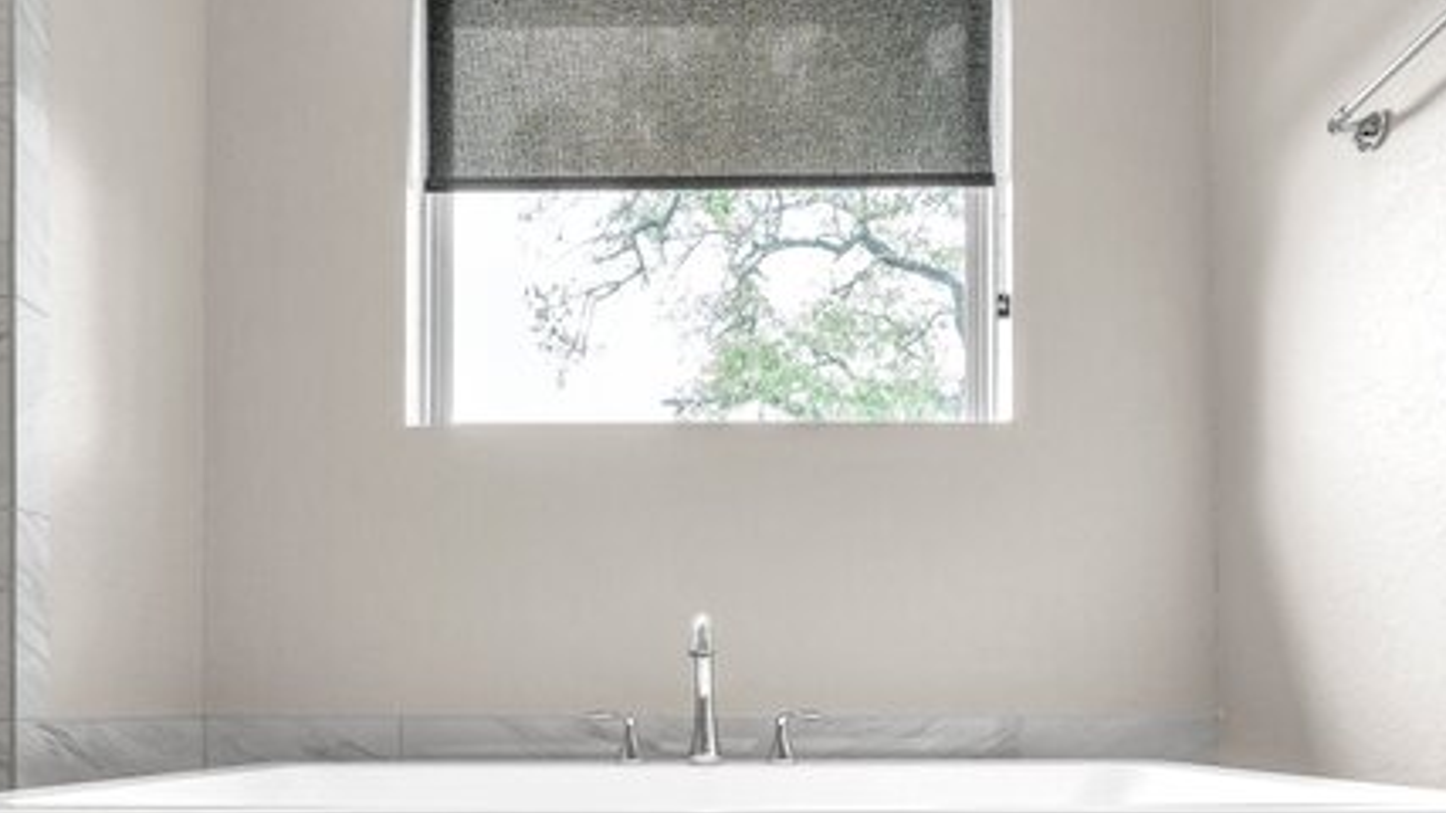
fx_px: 843
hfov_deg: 81.2
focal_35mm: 22
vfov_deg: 47.5
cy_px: 693
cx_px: 704
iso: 1000
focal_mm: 14
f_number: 6.3
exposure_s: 1/60
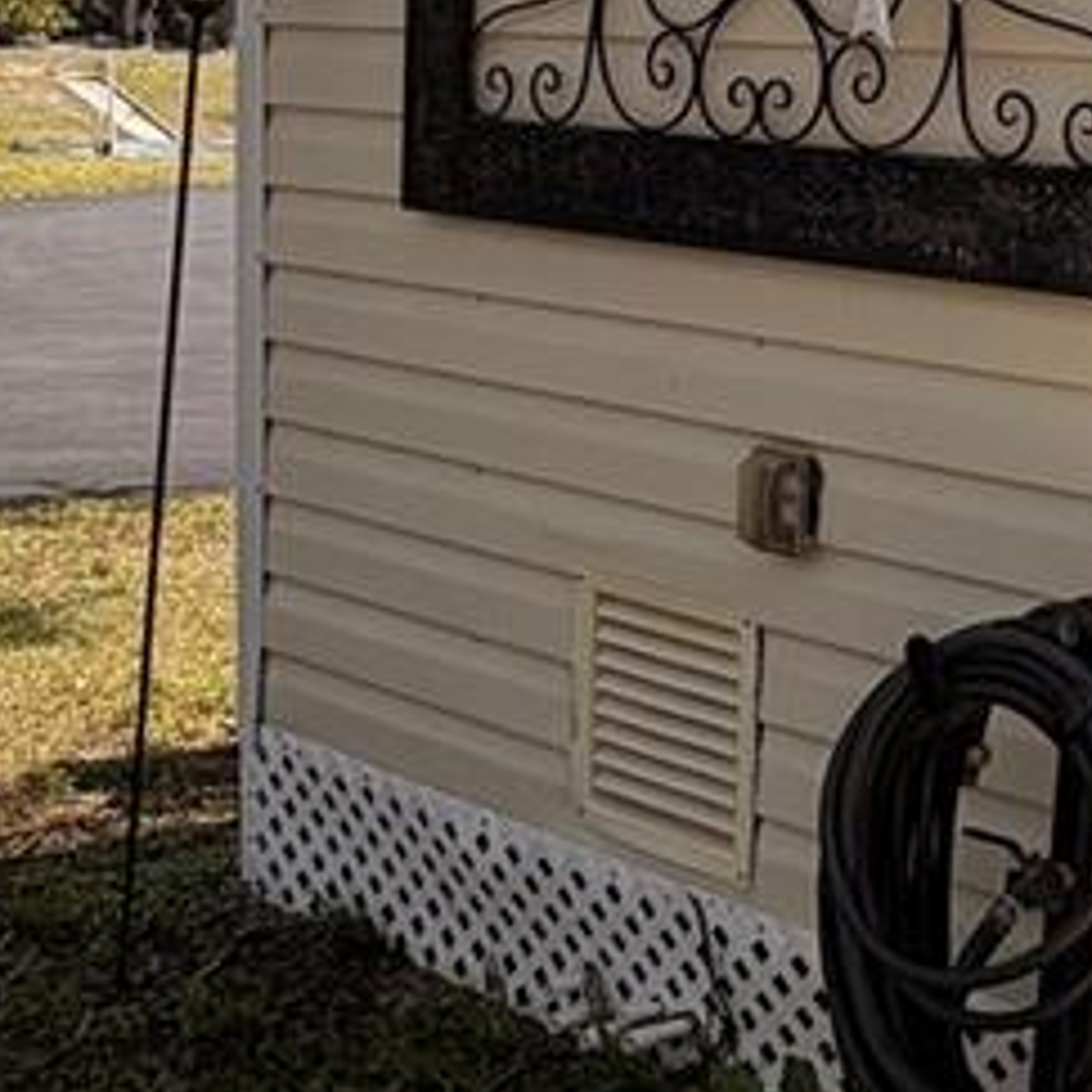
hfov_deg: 25.8
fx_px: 2177
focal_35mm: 61
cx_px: 1240
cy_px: 283
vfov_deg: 27.8
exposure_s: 1/770
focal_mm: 2.22
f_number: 2.2
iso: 25
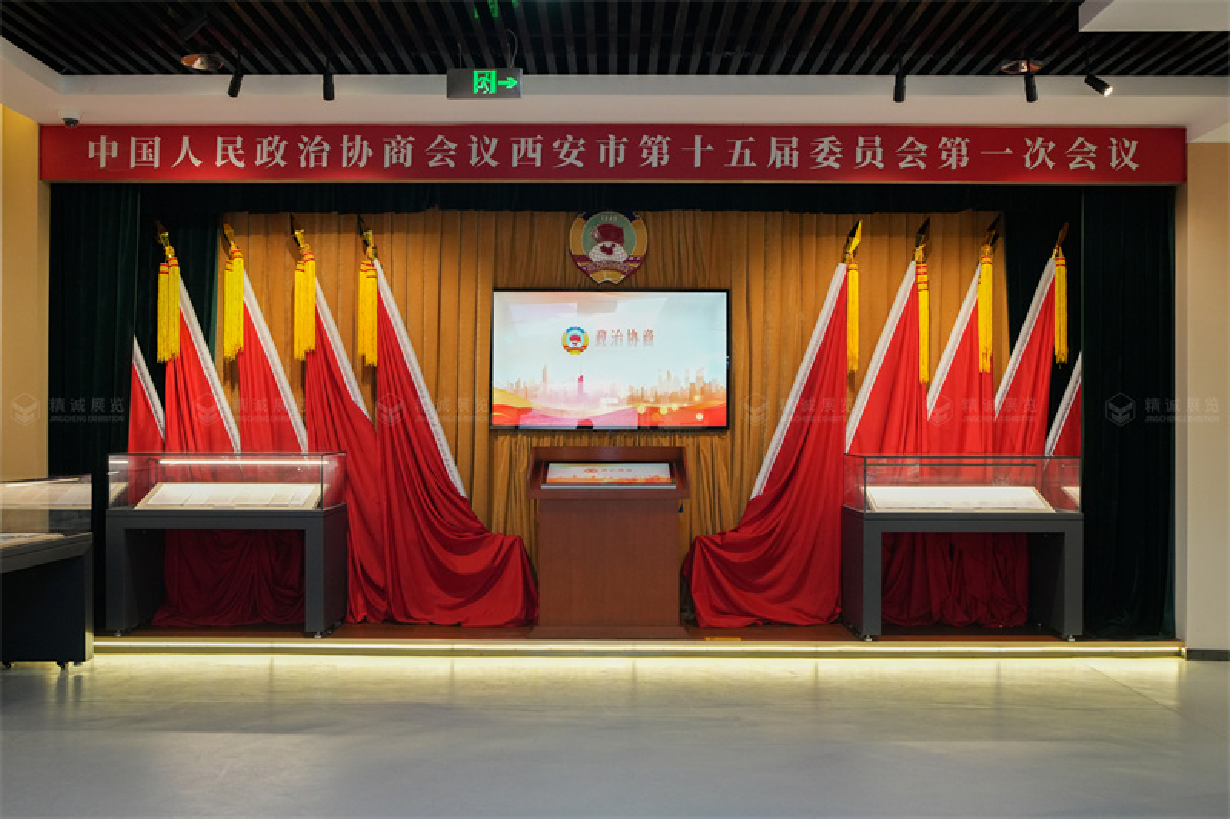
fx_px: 1196
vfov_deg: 37.8
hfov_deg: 54.4
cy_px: 410
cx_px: 615
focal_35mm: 35
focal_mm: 35
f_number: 4
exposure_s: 1/100
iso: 2500
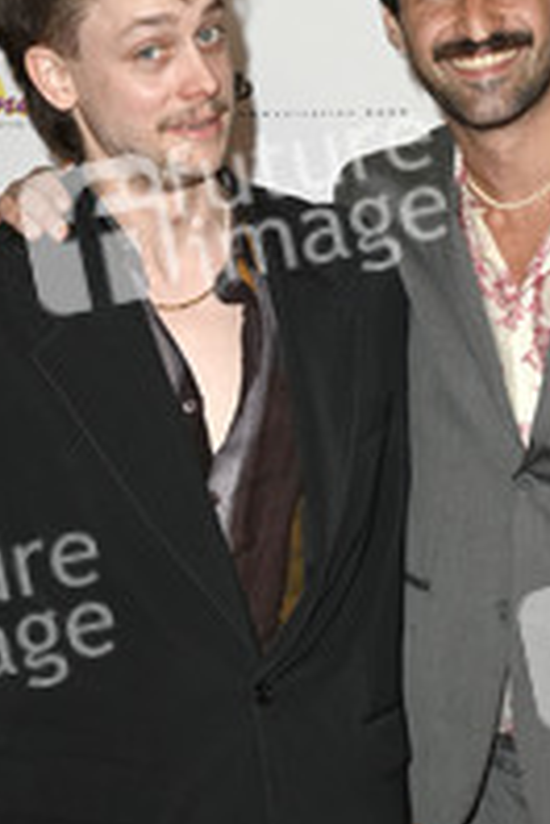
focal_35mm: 105
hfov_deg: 13.0
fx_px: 2406
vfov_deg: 19.5
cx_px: 354
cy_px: 424
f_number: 7.1
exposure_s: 1/250
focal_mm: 52
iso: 640
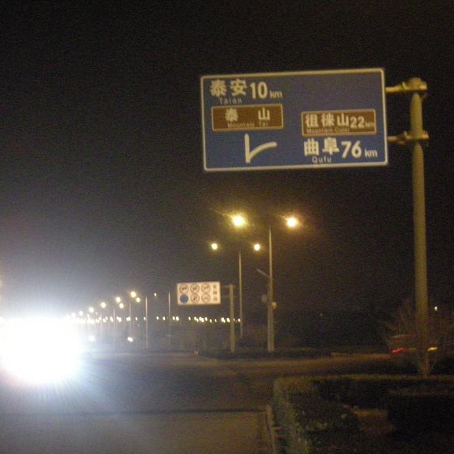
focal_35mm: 125
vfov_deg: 14.0
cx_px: 164
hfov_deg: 13.9
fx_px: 1855
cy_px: 225
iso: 800
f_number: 4.7
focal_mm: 17.1
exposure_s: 1/3.7
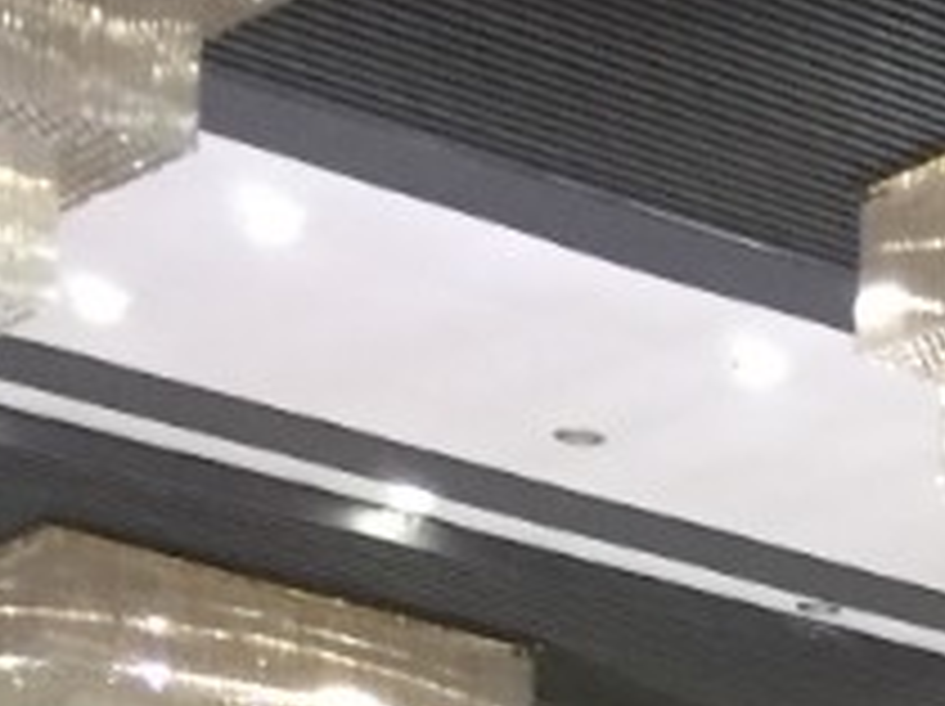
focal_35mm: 177
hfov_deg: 10.3
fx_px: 4826
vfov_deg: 7.4
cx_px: 1890
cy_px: 2060
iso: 250
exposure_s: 1/33
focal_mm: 4.15
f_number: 2.2
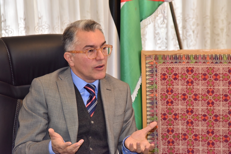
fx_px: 770
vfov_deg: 11.4
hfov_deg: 17.1
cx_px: 116
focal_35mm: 120
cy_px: 77
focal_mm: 120
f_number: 7.1
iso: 2500
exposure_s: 1/250
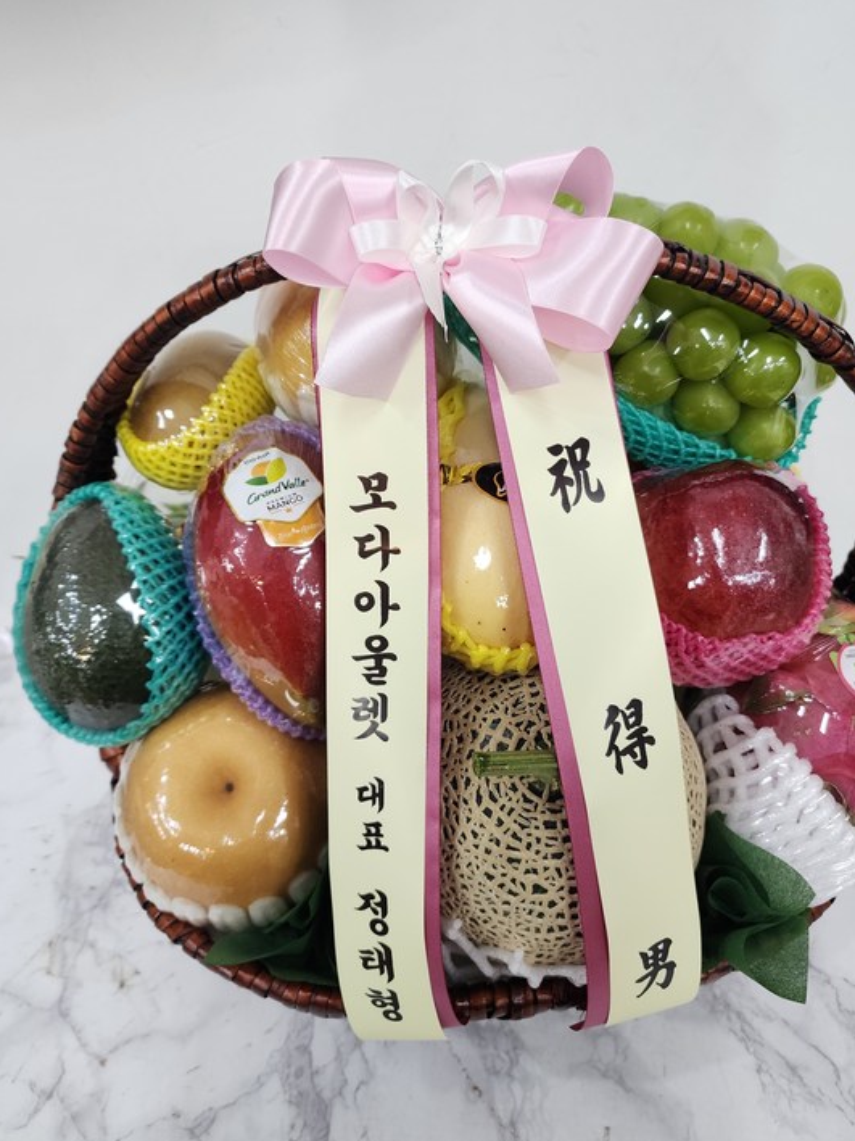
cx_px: 464
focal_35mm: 26
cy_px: 559
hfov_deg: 53.0
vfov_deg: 67.3
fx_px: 856
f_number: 1.8
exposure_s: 1/120
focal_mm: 6.4
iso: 160
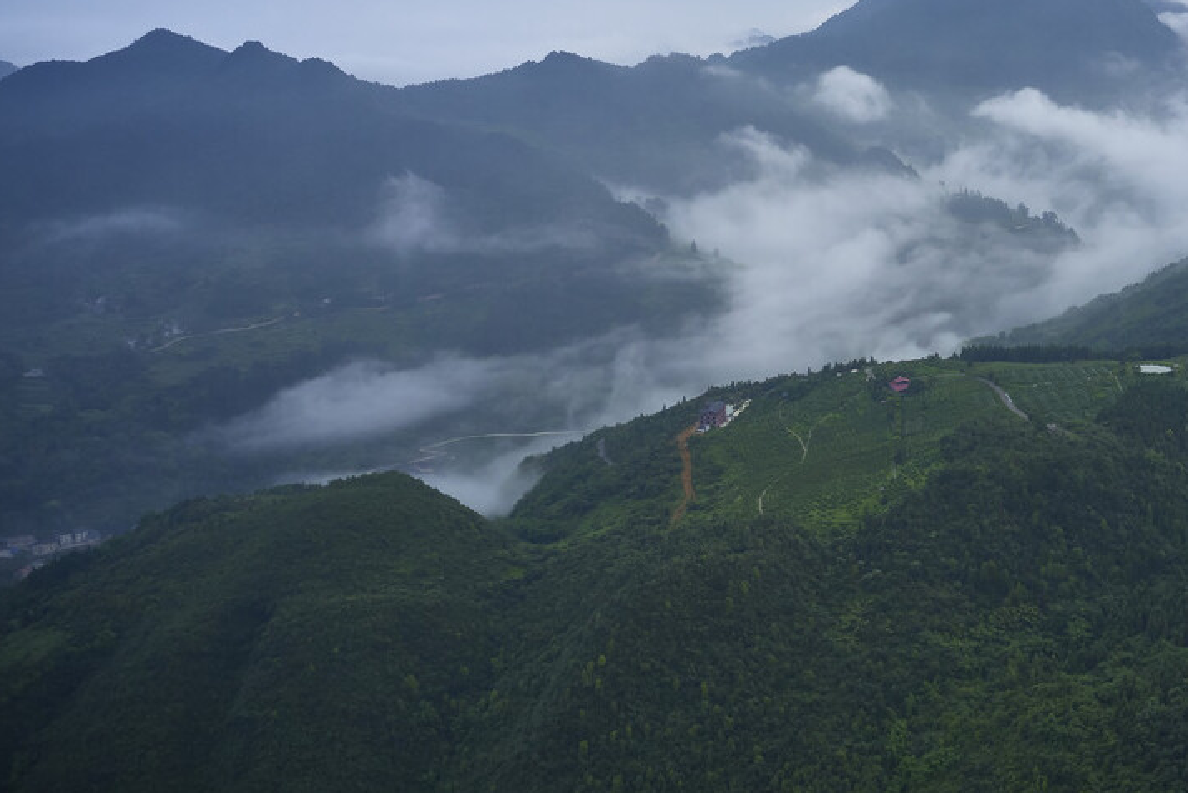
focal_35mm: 47
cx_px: 886
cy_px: 196
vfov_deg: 28.2
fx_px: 1551
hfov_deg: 40.8
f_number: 2.8
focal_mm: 10.26
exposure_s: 1/20
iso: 100
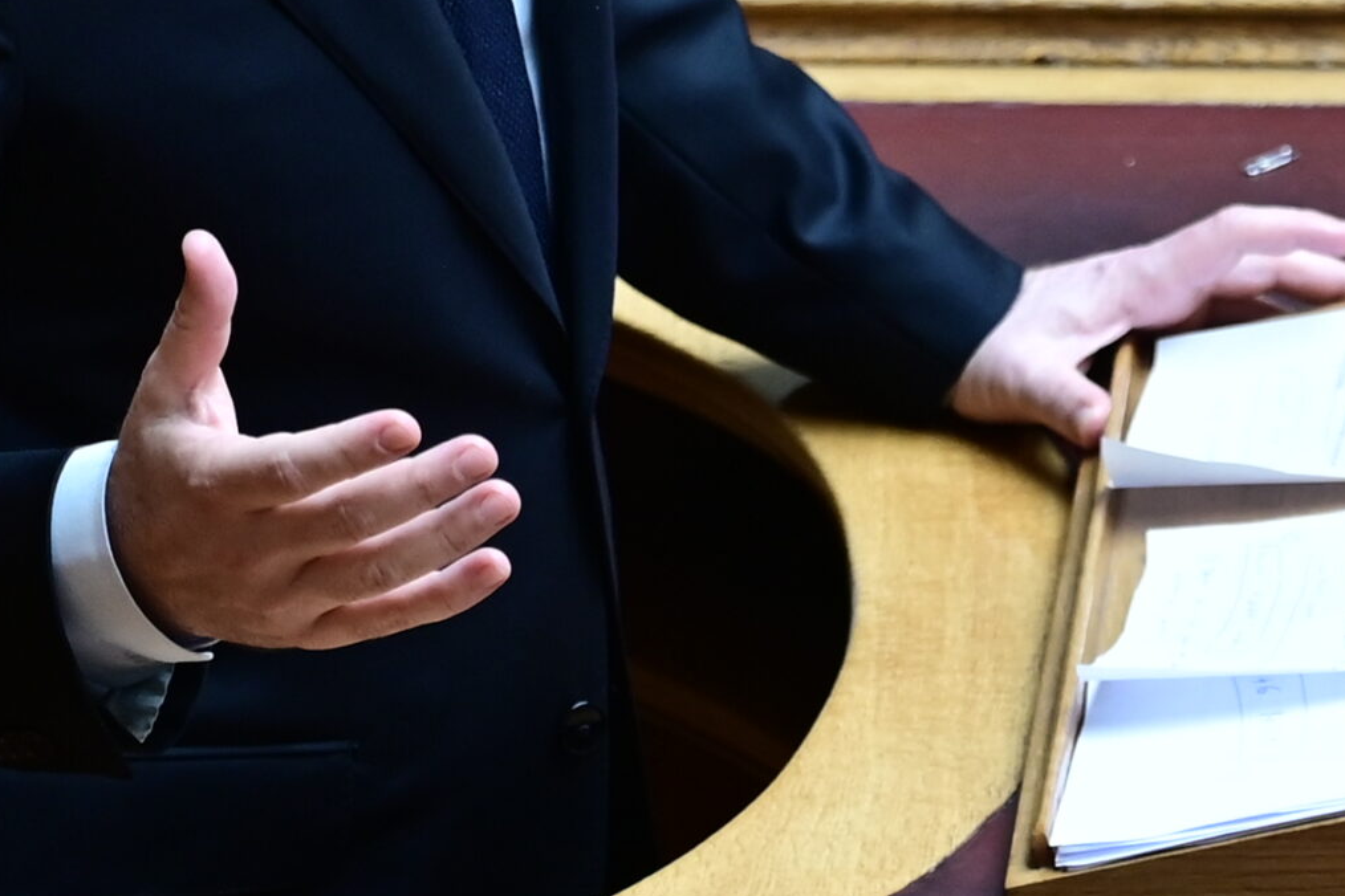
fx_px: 24059
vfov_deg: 2.1
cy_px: -181
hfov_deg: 3.2
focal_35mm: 644
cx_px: 769
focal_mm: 170
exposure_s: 1/200
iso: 500
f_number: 3.2
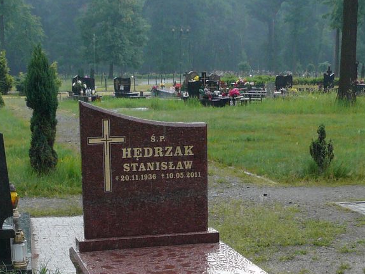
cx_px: 202
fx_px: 770
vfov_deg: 19.4
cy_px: 300
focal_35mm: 73
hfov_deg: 26.6
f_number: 2.8
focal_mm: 4.6
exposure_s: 1/125
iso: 100
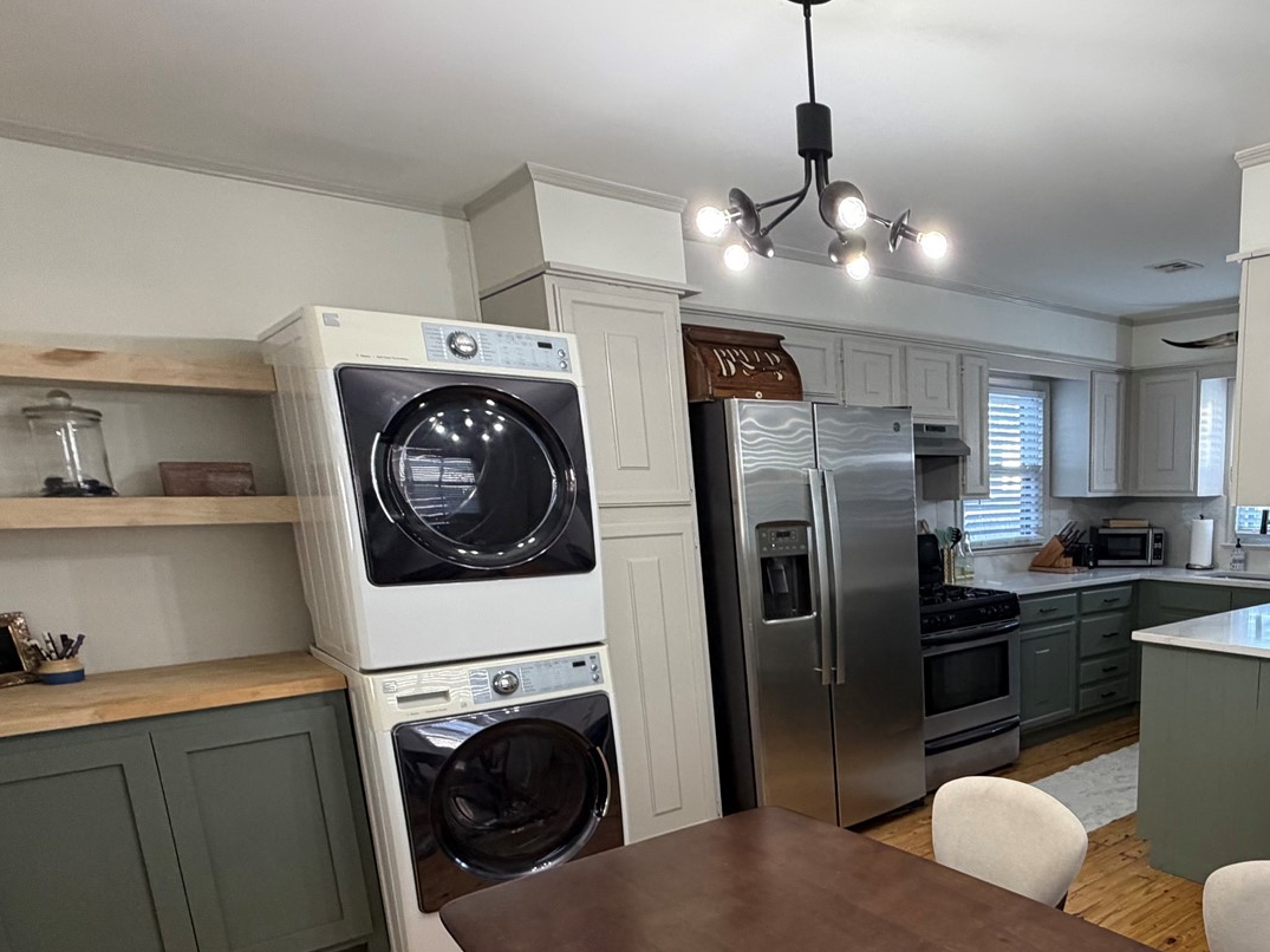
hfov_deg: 63.8
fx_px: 917
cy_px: 684
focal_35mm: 25
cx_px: 1004
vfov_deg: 53.0
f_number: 2.2
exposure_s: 1/60
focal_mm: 2.22
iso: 250
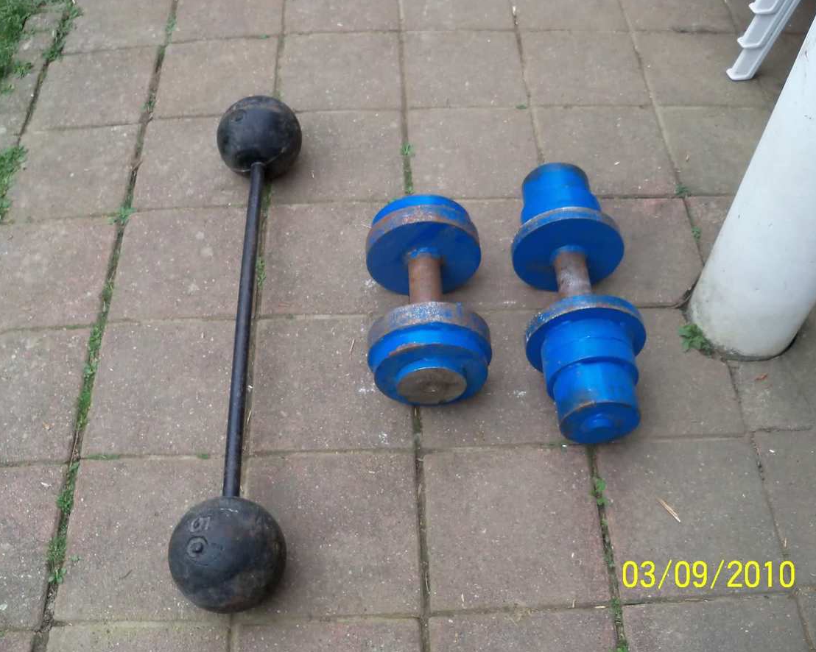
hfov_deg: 49.1
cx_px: 402
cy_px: 327
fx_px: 893
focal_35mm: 37
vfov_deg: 40.1
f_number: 3.5
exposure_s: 1/125
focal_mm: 6.2
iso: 80
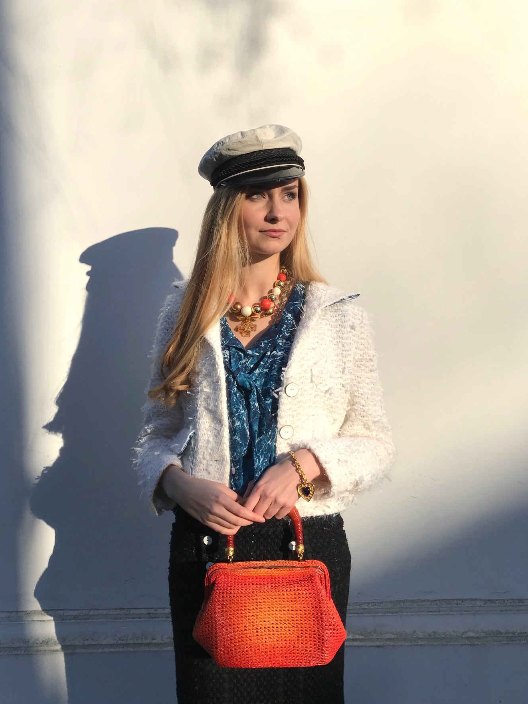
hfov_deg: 44.1
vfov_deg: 56.8
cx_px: 227
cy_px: 348
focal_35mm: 32
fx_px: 651
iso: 20
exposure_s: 1/1429
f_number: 1.8
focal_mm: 3.99
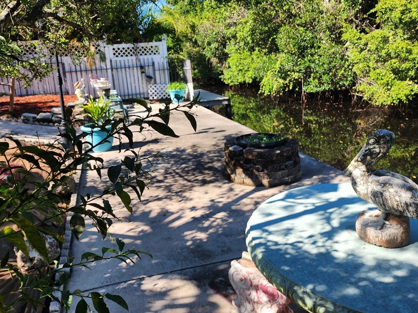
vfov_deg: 47.8
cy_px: 119
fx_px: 350
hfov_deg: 61.6
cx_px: 203
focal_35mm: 29
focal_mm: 6.4
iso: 12
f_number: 1.8
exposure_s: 1/444
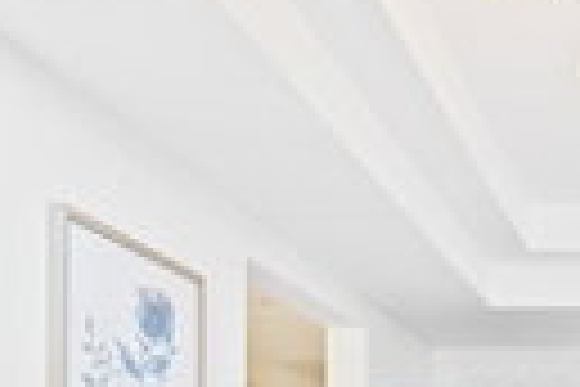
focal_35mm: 52
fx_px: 838
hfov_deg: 31.9
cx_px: 692
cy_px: 544
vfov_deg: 22.4
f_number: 2.8
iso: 360
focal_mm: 14
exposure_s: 1/13
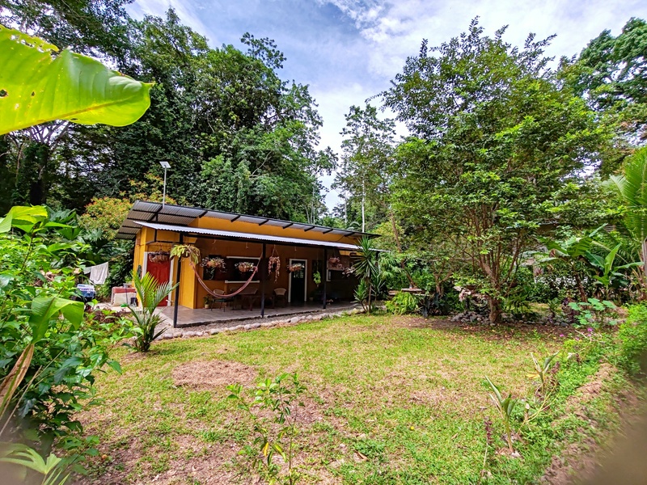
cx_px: 324
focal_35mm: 16
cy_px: 242
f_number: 2.2
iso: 50
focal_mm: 1.96
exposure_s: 1/1600
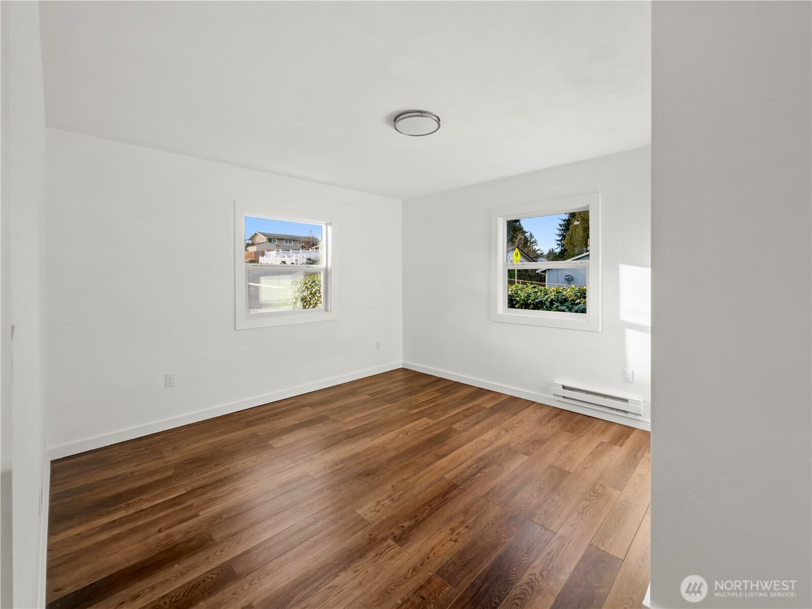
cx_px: 406
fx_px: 328
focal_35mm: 14
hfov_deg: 102.1
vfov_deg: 85.7
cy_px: 304
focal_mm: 2.22
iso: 50
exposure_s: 1/80
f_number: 2.2
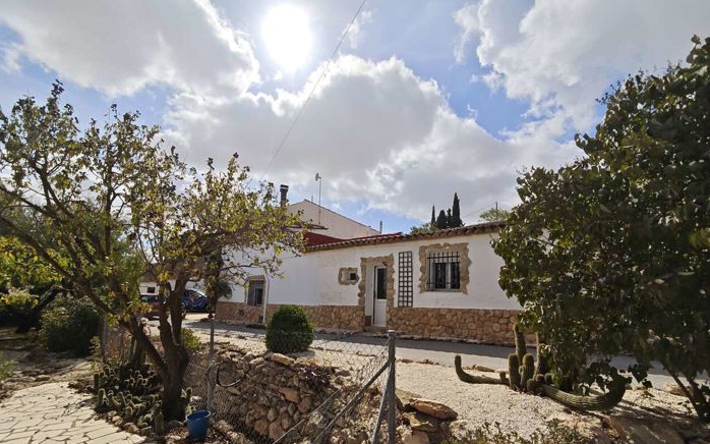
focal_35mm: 15
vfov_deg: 73.9
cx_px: 357
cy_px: 269
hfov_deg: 101.5
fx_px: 290
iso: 50
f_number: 2.2
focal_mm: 2.16
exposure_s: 1/2315
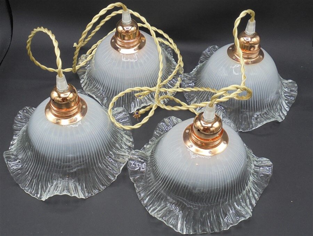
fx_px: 344
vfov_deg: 37.8
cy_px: 118
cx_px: 156
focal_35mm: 38
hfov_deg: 48.9
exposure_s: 1/30
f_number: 4.2
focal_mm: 6.9
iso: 100
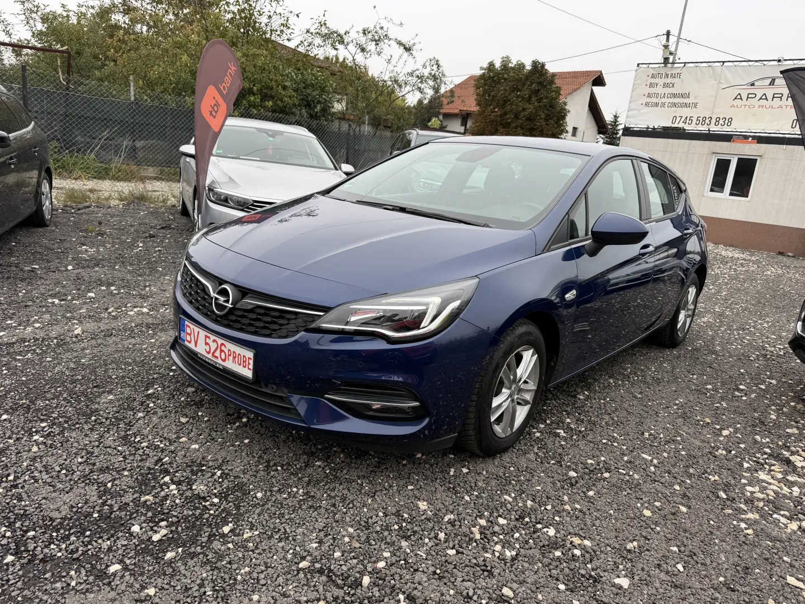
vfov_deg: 56.8
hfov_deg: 71.6
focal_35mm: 24
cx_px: 402
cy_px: 302
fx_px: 558
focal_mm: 6.76
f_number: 1.78
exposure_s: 1/757
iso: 80
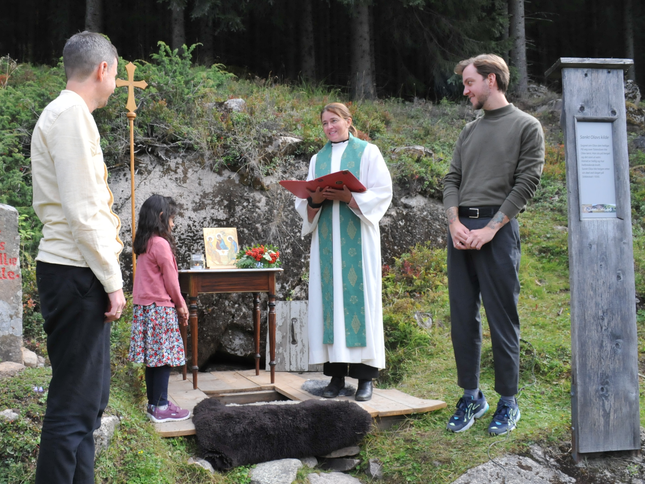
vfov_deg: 39.6
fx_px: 671
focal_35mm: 36
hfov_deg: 51.0
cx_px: 259
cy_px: 254
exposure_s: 1/320
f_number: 9
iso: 800
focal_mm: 20
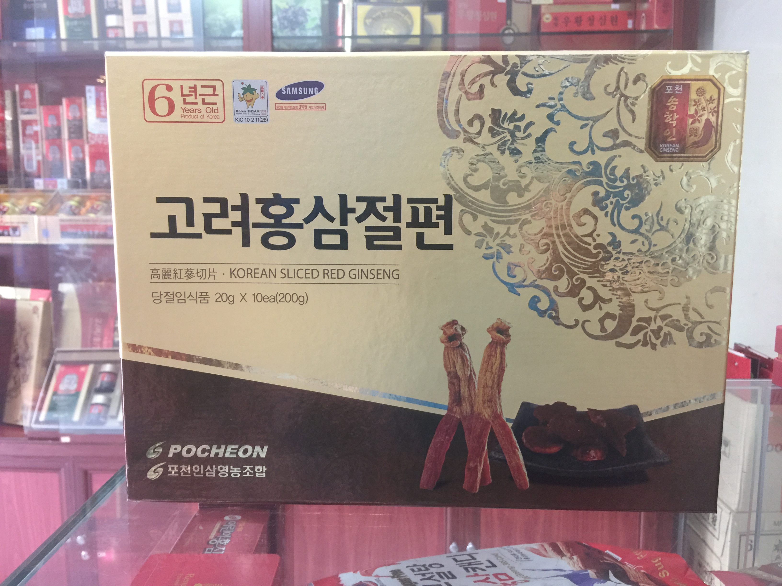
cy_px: 293
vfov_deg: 48.2
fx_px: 655
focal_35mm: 29
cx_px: 391
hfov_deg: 61.7
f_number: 2.2
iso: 100
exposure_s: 1/17
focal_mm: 4.15
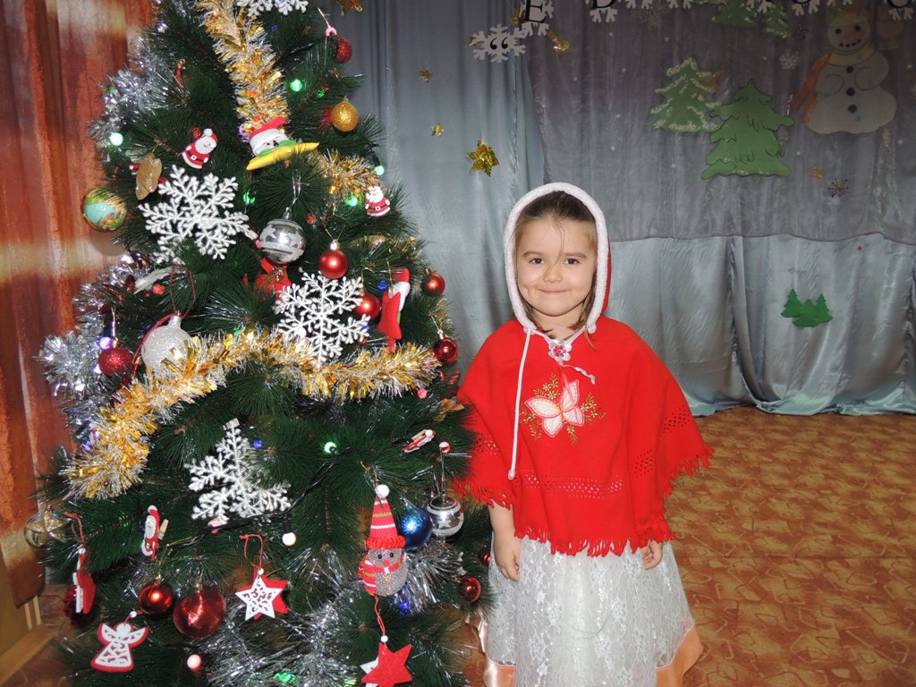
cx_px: 458
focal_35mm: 24
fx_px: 635
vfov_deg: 56.8
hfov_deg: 71.6
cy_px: 344
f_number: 3
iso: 200
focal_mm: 4.3
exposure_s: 1/30
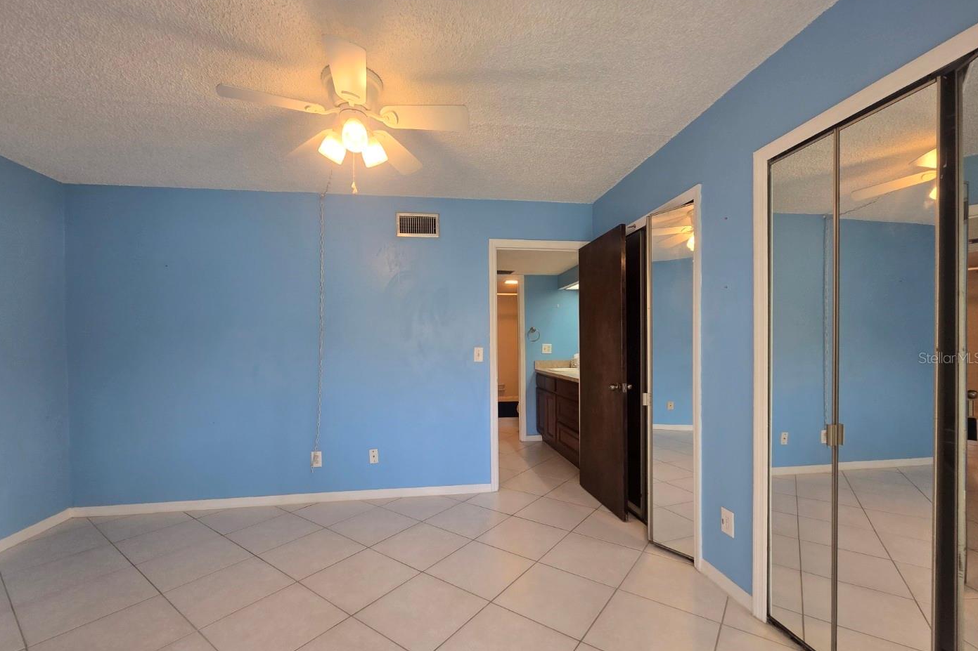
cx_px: 479
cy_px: 357
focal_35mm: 14
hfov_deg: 104.2
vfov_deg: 81.0
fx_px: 380
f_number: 2.2
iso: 100
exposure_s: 1/60
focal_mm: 2.2
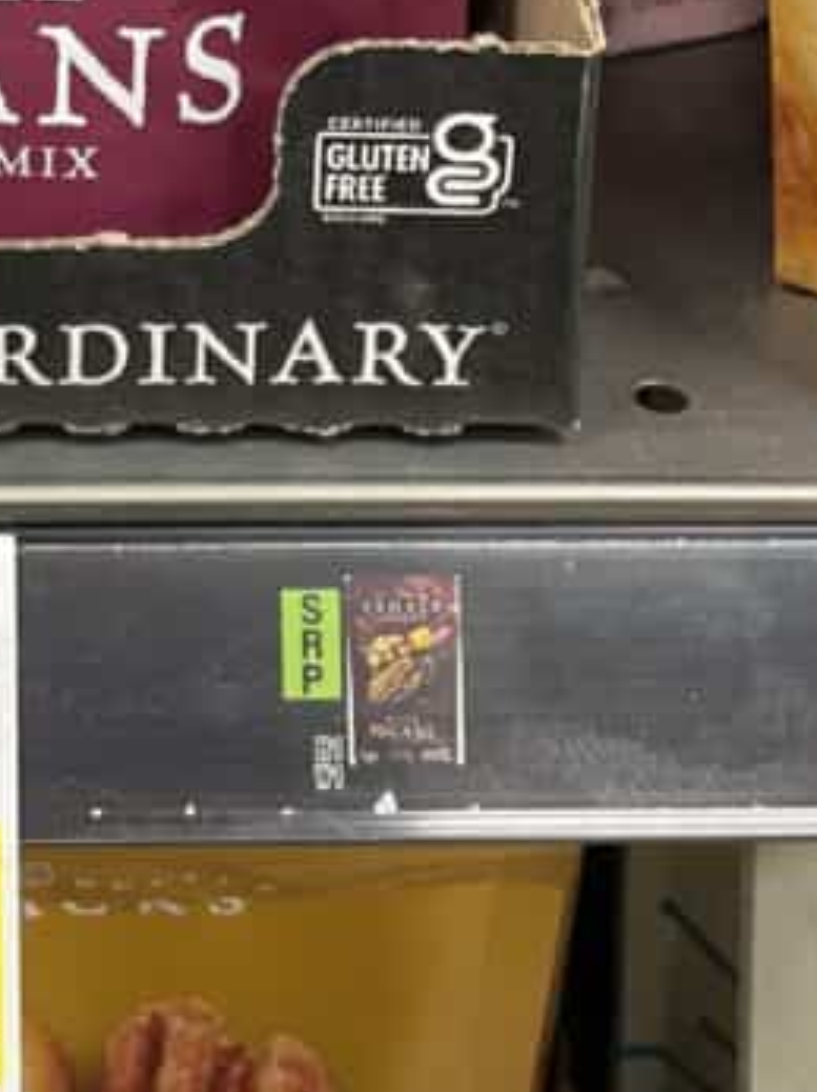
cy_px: -221
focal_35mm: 77
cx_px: -50
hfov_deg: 18.5
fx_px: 2426
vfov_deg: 23.2
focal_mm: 4.2
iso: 250
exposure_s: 1/60
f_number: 1.6
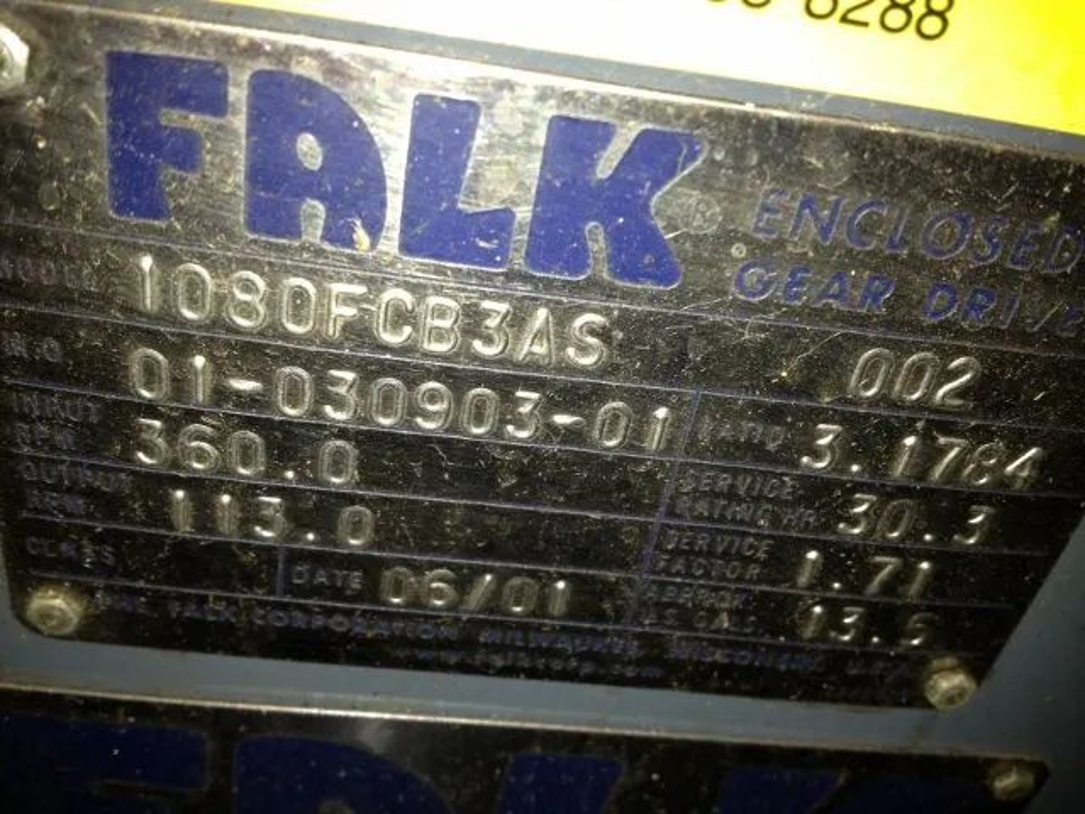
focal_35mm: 35
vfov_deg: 40.7
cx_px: 542
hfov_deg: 52.6
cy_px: 407
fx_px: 1097
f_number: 2.4
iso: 50
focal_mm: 4.28
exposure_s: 1/51
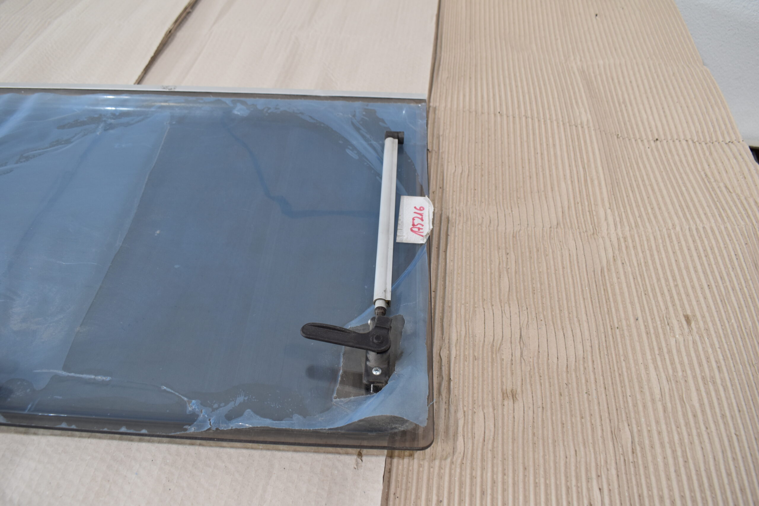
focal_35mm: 30
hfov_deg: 61.9
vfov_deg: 43.6
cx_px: 380
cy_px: 253
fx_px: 632
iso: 400
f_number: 6.3
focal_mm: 20
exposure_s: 1/60
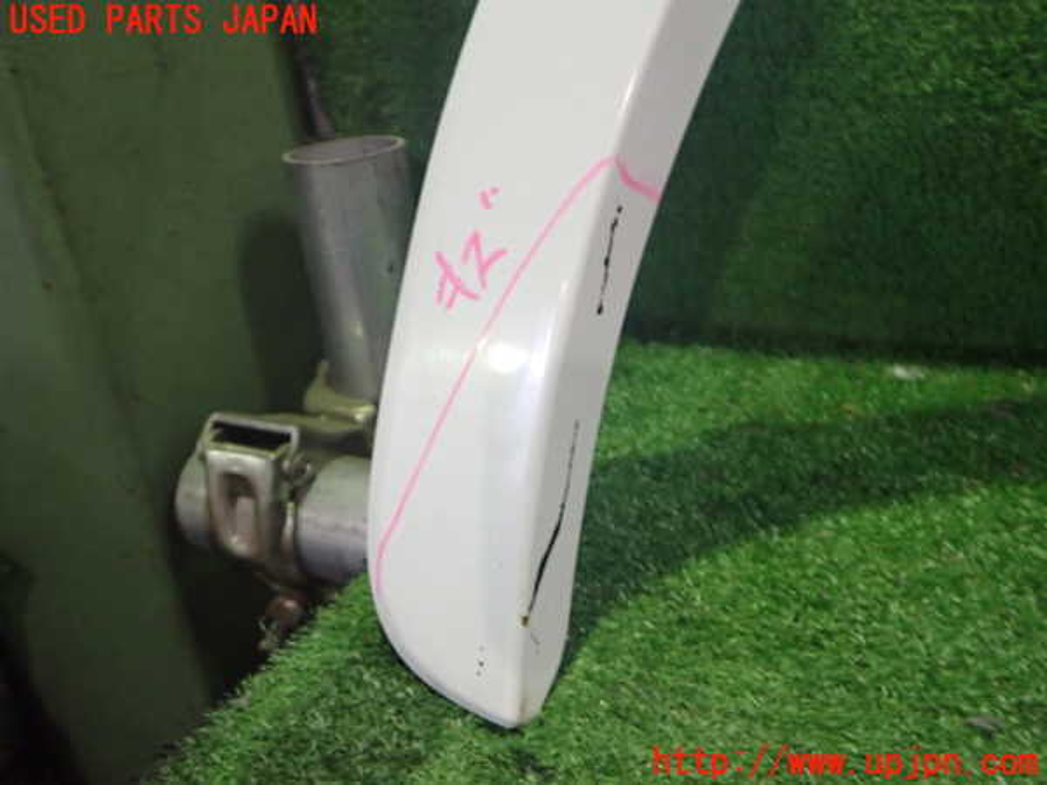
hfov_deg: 60.0
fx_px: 907
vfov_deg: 46.8
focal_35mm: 30
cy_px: 392
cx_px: 524
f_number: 2.3
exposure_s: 1/30
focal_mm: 5.4
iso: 640
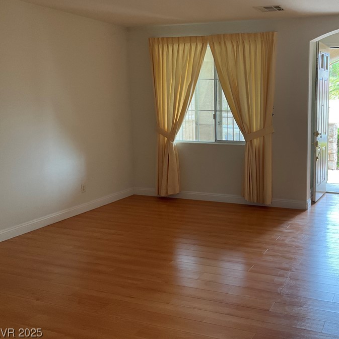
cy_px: 151
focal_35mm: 39
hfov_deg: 41.7
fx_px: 432
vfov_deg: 42.8
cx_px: 249
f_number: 1.8
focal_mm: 3
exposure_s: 1/89
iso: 64
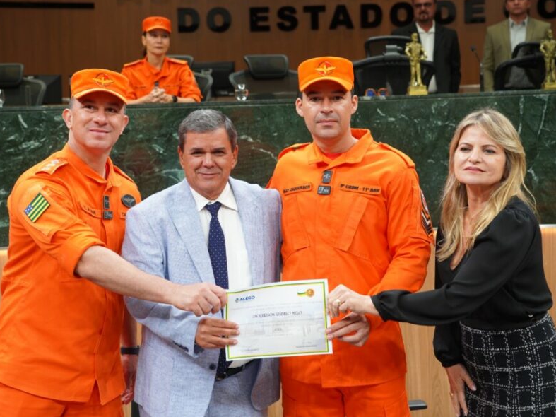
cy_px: 206
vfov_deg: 26.6
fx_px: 883
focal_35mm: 55
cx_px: 264
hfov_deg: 34.9
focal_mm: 50
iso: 1250
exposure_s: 1/160
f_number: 5
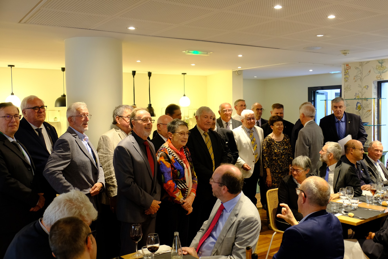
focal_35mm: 36
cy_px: 130
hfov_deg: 53.1
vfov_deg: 36.9
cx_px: 194
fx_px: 388
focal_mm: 24.3
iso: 1600
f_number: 5
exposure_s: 1/15
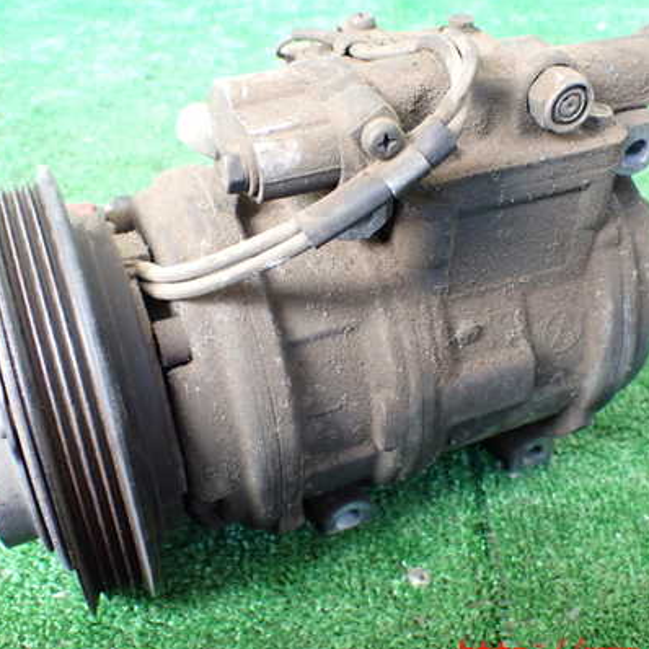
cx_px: 338
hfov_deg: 41.9
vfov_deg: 41.8
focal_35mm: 40
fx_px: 848
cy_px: 310
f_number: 2.3
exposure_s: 1/40
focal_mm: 5.4
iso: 800
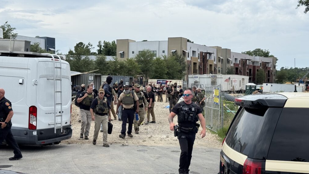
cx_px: 154
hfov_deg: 39.2
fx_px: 434
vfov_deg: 22.6
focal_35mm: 53
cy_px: 100
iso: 64
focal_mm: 6.76
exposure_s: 1/4310
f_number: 1.78
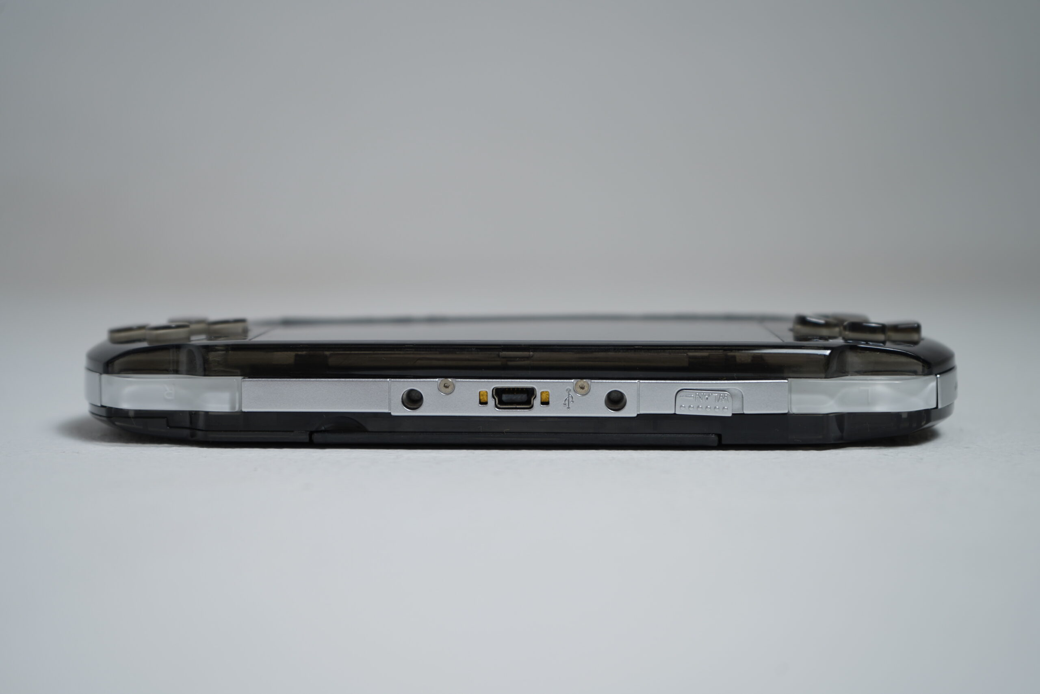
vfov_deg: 23.0
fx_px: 1704
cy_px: 347
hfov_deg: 33.9
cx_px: 520
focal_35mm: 59
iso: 100
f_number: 5.6
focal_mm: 59
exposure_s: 1/13
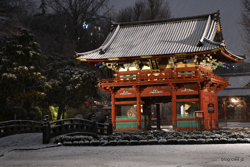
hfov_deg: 34.5
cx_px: 125
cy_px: 84
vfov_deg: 23.4
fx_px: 403
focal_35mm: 58
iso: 1600
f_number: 4
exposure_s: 1/10
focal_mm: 58
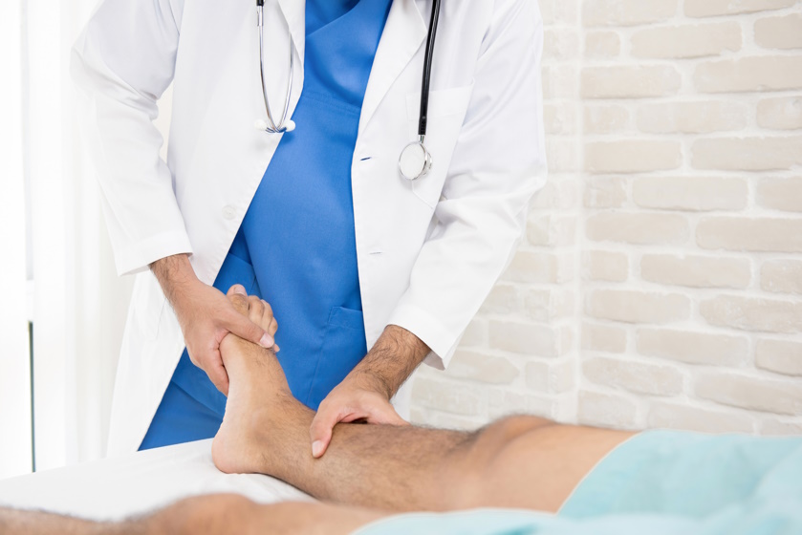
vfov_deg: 27.0
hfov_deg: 39.6
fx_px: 1114
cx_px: 401
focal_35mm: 50
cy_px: 268
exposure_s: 1/125
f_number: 4
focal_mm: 50
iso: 320
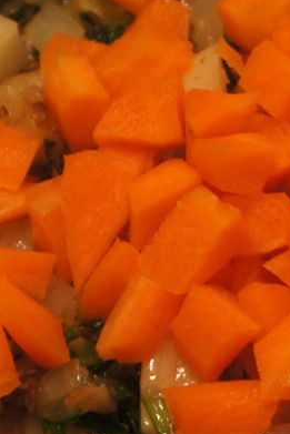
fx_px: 2330
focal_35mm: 193
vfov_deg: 10.7
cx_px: 257
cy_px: 183
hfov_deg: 7.1
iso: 640
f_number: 4
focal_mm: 22
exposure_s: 1/40
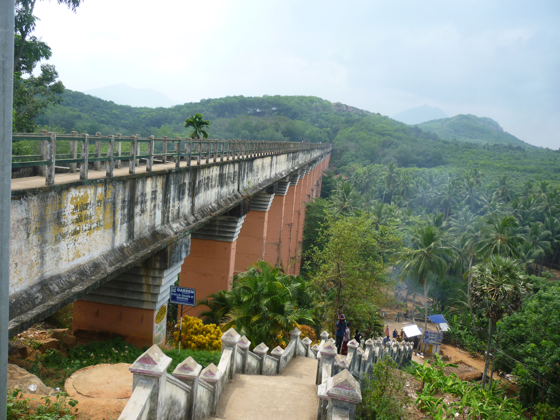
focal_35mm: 31
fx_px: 502
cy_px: 210
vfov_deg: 45.4
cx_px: 280
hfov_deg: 58.4
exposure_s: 1/640
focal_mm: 5.5
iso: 80
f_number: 2.8
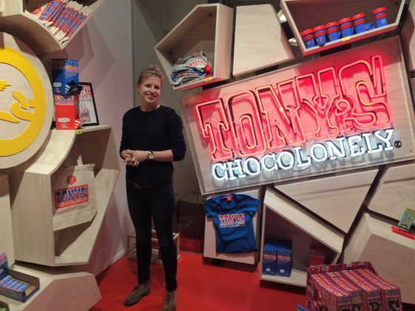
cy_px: 156
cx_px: 208
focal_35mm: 29
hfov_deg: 61.7
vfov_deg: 48.2
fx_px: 348
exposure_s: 1/50
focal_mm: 4.15
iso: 50
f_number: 2.2
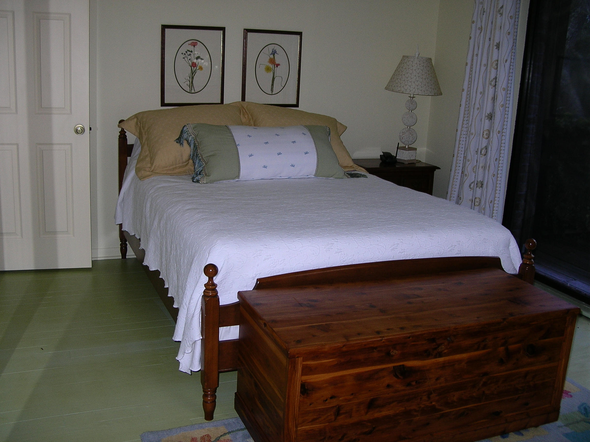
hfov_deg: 51.4
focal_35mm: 36
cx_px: 295
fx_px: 613
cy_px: 221
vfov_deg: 39.6
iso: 50
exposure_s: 1/60.1
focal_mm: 6
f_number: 2.7
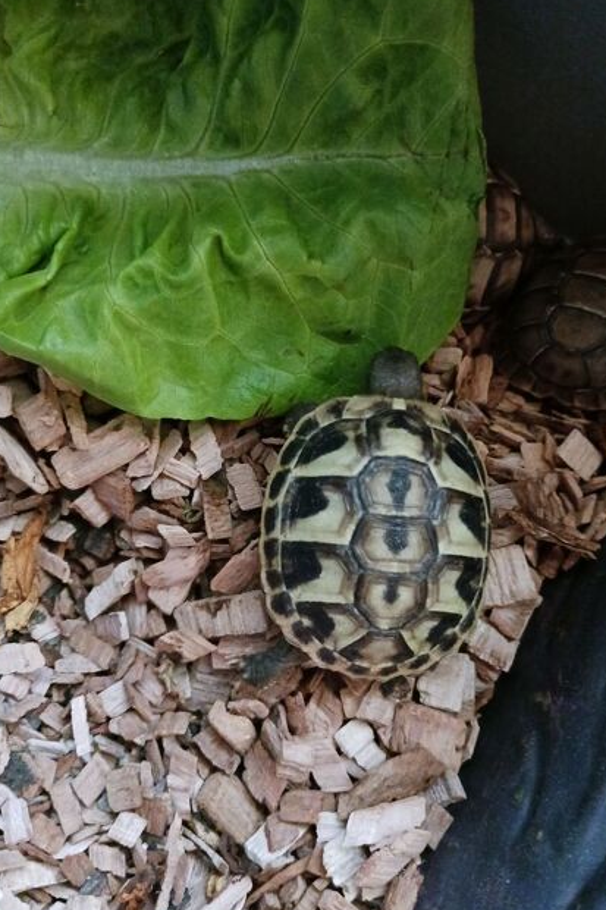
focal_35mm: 29
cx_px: 346
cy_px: 456
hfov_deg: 44.8
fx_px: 733
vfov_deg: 63.7
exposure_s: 1/16.7
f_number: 1.8
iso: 2500
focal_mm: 4
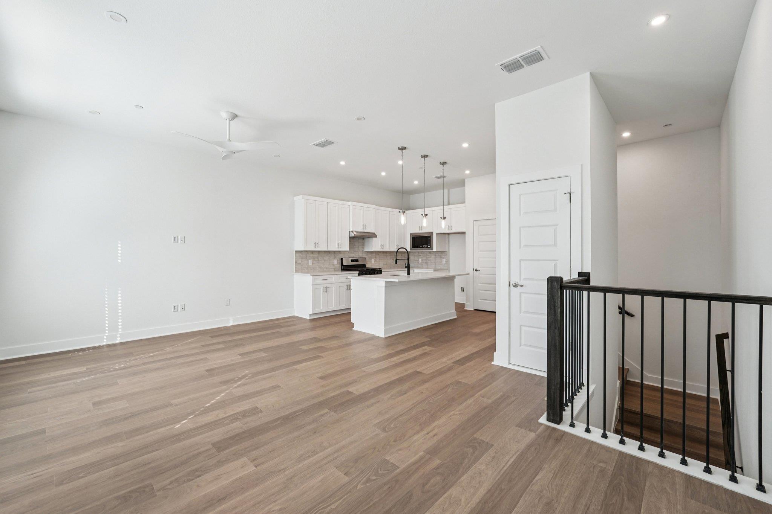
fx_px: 300
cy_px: 257
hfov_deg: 104.3
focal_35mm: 14
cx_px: 386
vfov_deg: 81.2
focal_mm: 14
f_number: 8
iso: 800
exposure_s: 1/160
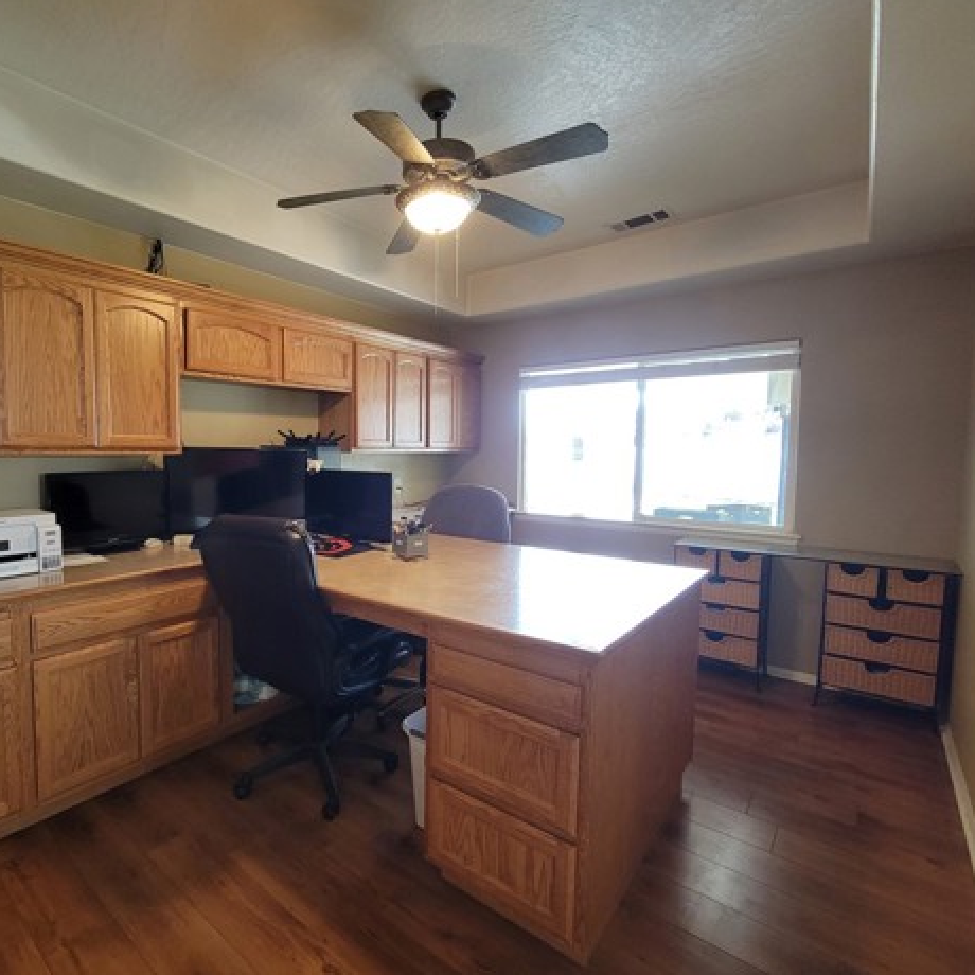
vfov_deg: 87.4
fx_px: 510
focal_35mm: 16
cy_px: 483
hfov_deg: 85.6
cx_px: 360
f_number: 2.2
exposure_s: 1/60
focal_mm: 2.2
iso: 400
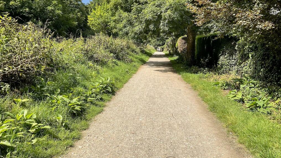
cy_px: 74
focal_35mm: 32
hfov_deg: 61.0
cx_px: 141
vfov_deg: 36.7
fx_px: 238
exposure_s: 1/1250
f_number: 1.8
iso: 16
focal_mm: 3
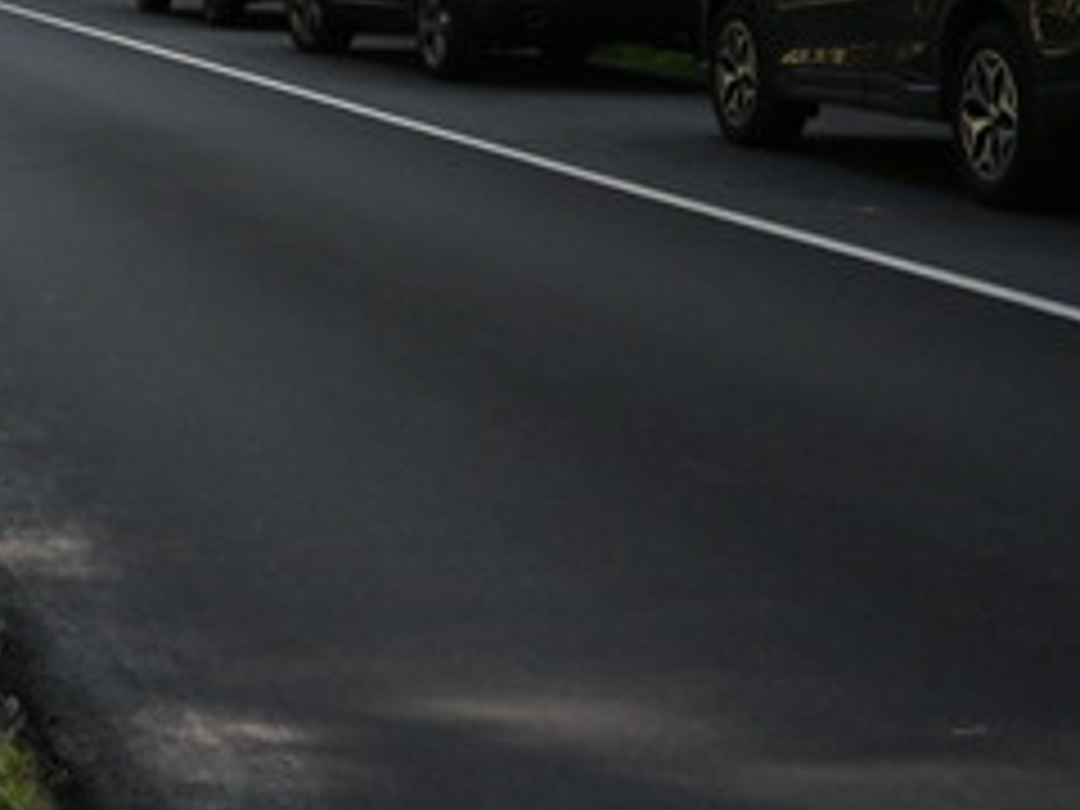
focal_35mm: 97
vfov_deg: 14.6
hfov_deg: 18.2
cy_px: -241
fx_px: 3026
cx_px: -486
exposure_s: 1/8000
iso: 4500
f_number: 4
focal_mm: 32
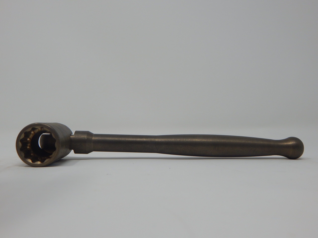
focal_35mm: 38
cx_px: 159
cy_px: 119
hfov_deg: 49.0
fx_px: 349
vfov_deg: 37.7
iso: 125
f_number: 3.4
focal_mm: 6.8
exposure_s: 1/160
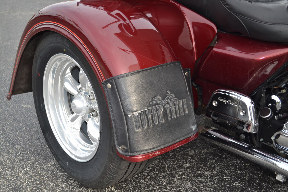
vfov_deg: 28.1
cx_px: 144
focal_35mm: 48
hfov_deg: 41.1
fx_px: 384
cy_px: 96
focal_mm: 32
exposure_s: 1/125
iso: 100
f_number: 4.8
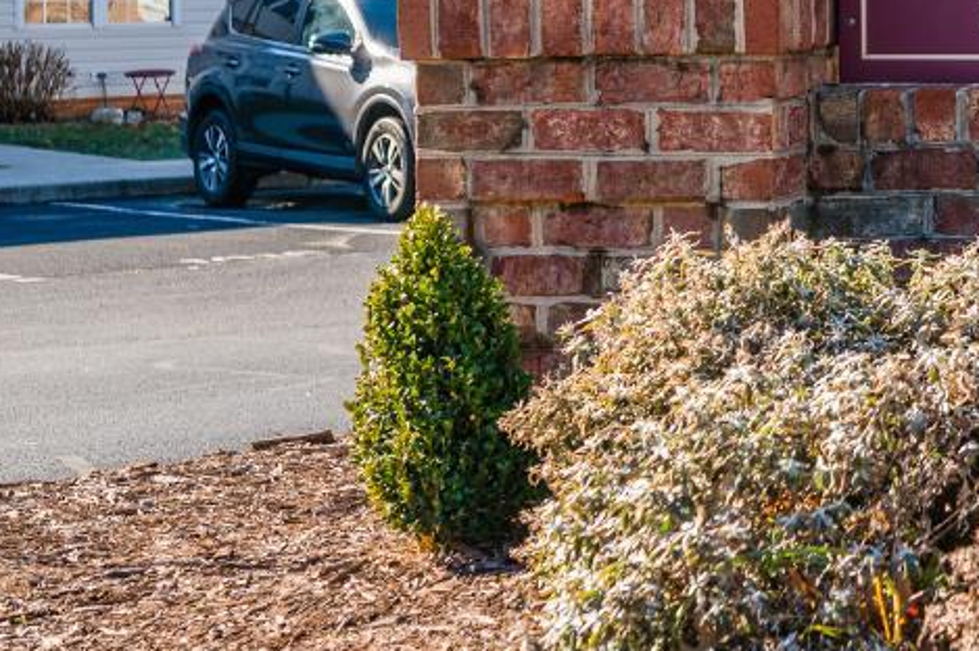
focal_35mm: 96
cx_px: 1219
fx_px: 2609
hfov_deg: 19.8
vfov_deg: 13.9
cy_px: -105
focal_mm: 30
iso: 100
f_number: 4
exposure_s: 1/500
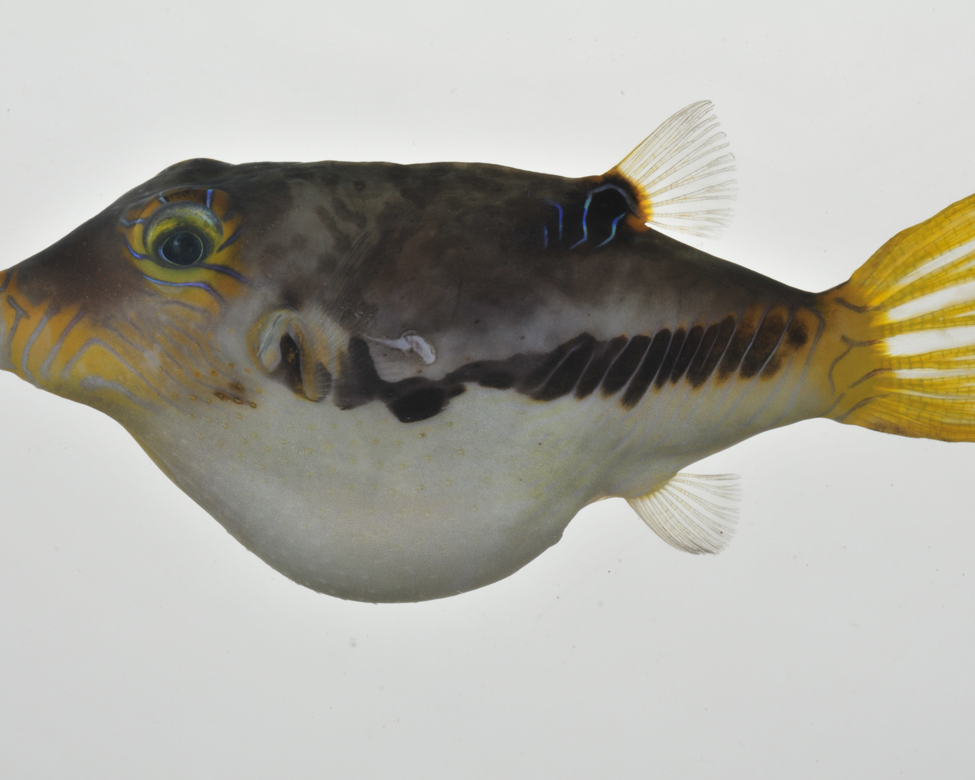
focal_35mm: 179
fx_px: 5153
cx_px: 531
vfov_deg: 8.7
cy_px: 389
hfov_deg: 10.8
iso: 200
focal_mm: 105
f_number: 29
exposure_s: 1/60
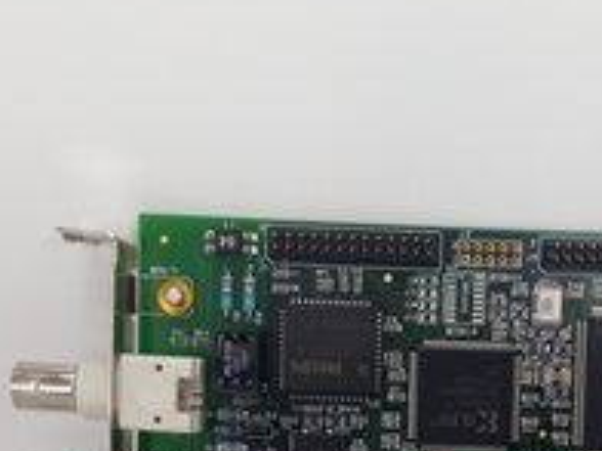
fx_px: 1200
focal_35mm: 69
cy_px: 483
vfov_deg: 20.4
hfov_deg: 27.6
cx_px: 485
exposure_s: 1/50
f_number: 2
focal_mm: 3.79
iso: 131
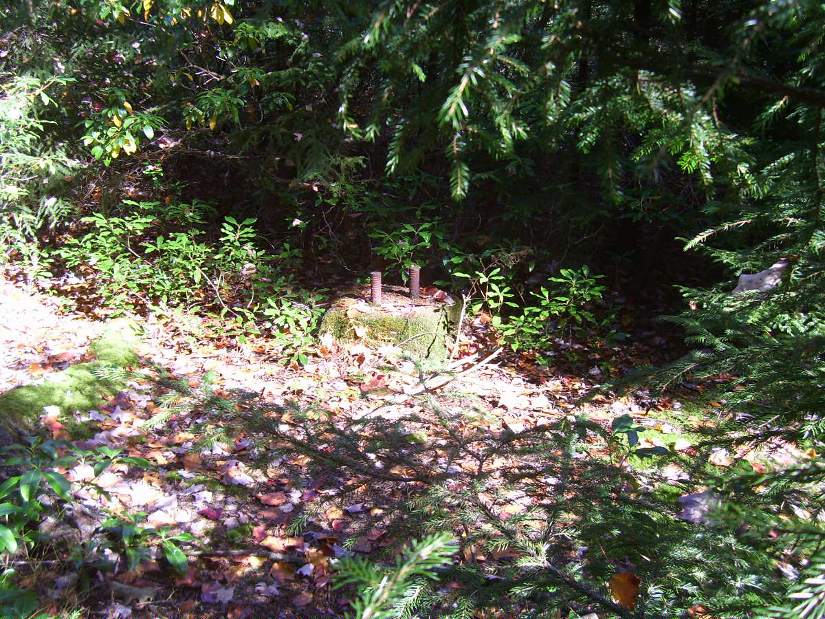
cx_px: 412
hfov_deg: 54.0
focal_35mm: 34
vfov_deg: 41.8
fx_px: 810
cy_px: 310
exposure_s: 1/90
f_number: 2.7
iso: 80
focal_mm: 5.6
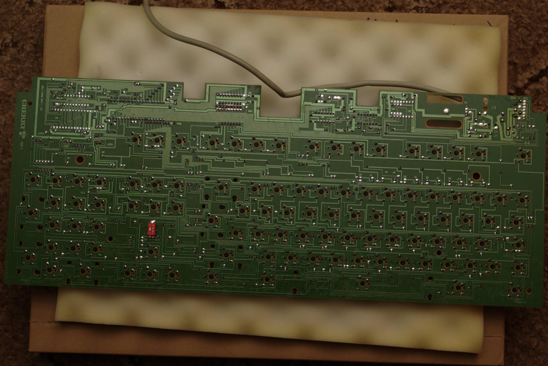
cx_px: 272
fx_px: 1157
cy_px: 183
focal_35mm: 76
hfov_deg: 26.7
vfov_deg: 17.9
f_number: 11
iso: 100
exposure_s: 1.5
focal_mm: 50
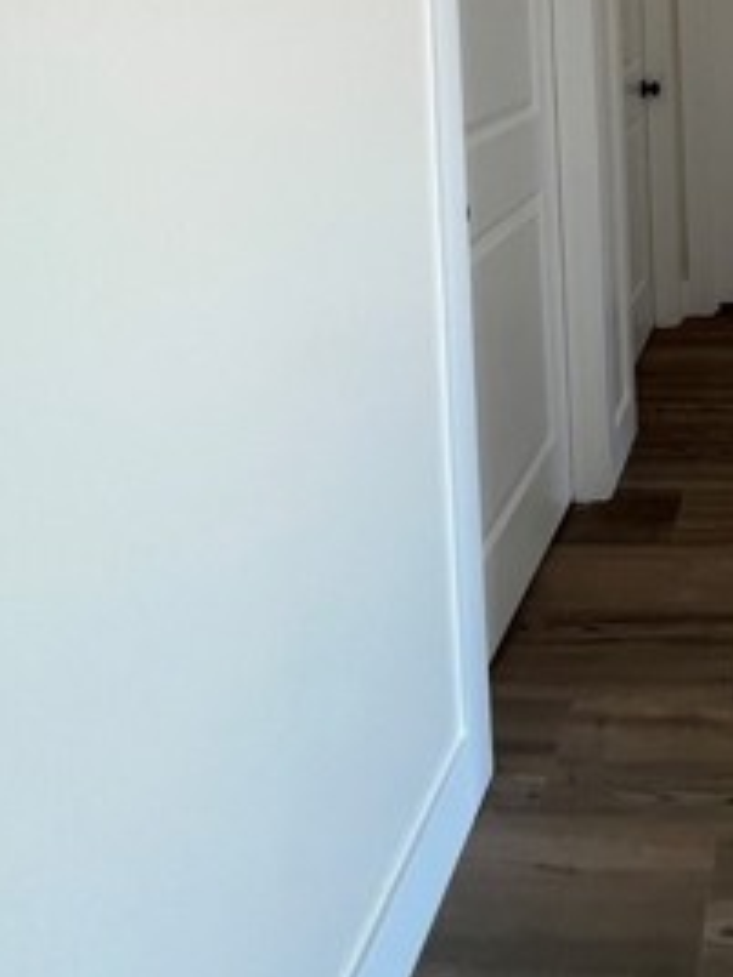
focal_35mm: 31
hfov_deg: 39.6
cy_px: 18
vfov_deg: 48.8
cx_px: 744
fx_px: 875
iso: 125
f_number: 1.8
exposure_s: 1/99
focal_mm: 1.57
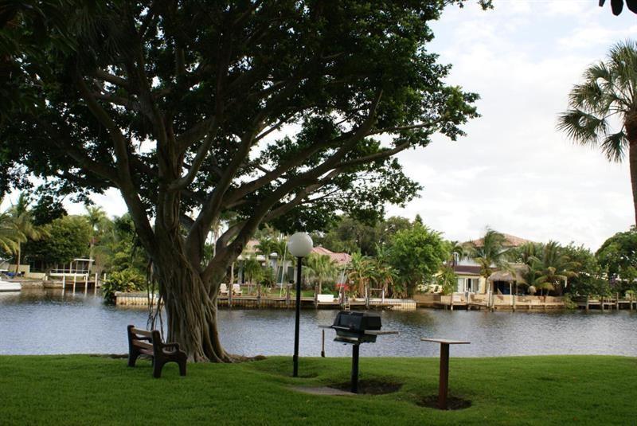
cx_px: 318
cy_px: 213
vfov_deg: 40.0
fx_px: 584
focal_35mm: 33
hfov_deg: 57.2
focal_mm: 22
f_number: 7.1
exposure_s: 1/60
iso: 100
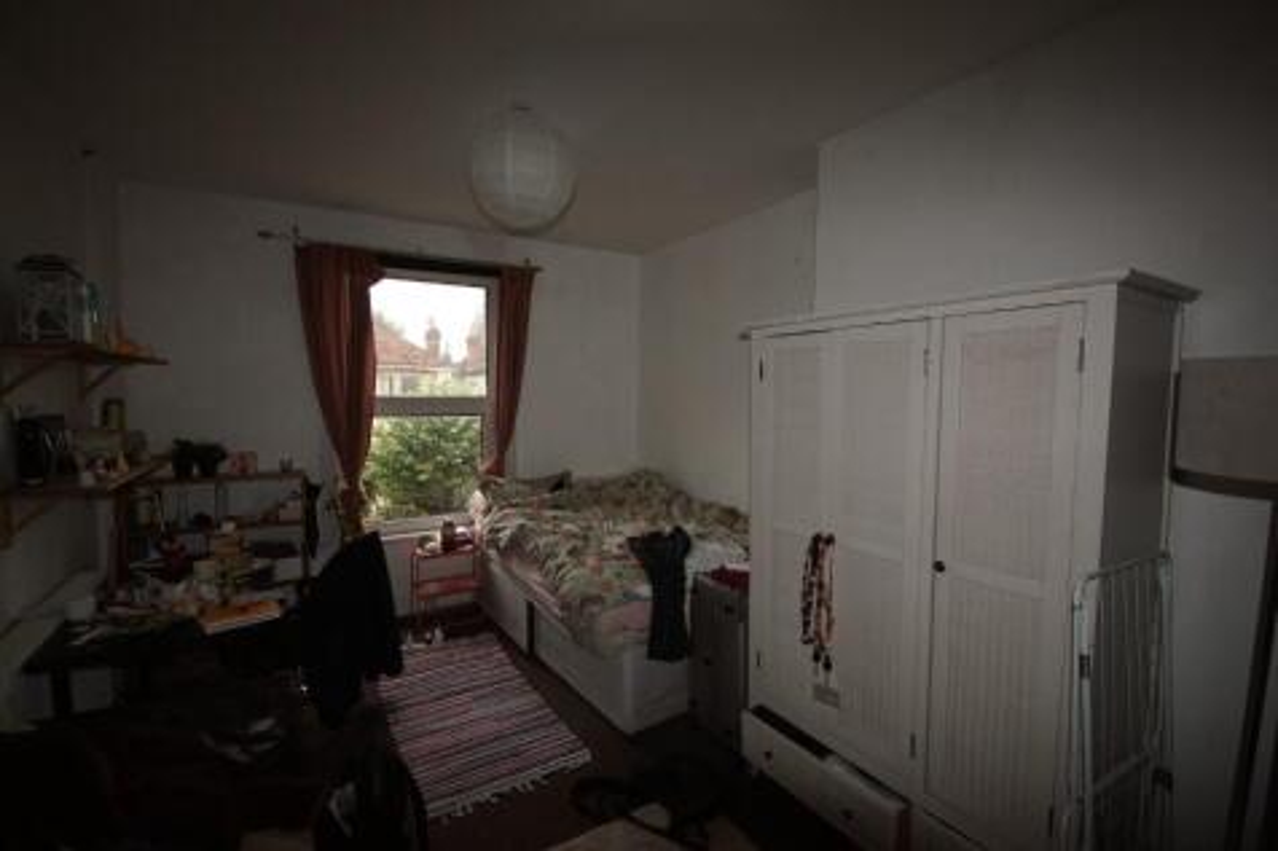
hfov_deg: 100.4
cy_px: 426
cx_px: 639
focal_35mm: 15
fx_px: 532
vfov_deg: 77.3
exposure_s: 1/125
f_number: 4
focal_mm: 10
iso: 500
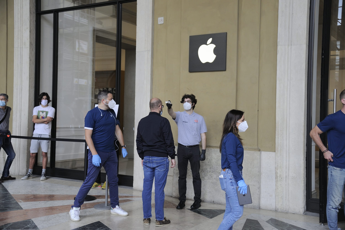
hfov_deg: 44.5
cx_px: 172
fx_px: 421
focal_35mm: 44
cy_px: 115
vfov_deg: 30.5
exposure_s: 1/640
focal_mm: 44
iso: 1000
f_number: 4.2
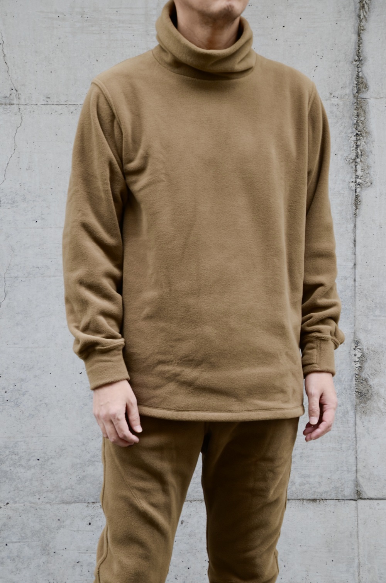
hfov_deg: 13.0
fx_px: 1696
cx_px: 193
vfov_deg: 19.5
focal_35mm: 105
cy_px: 292
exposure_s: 1/100
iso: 200
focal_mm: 70
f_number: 5.3
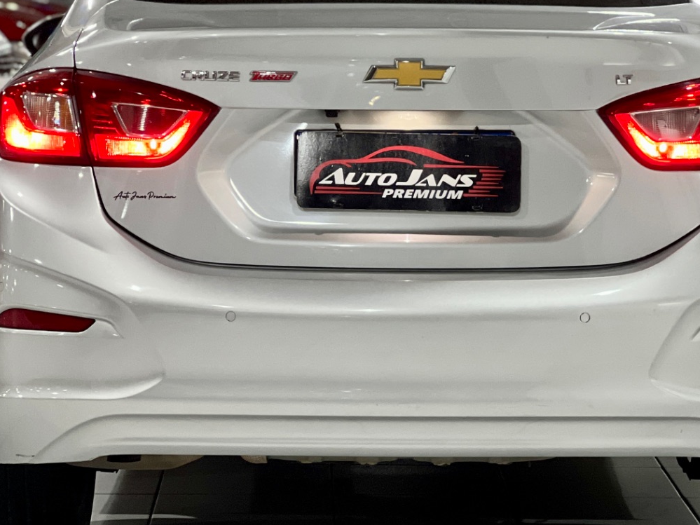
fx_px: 2992
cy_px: 182
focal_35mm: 148
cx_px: 413
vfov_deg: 10.0
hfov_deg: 13.3
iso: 320
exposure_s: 1/40
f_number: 2.8
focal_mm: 9
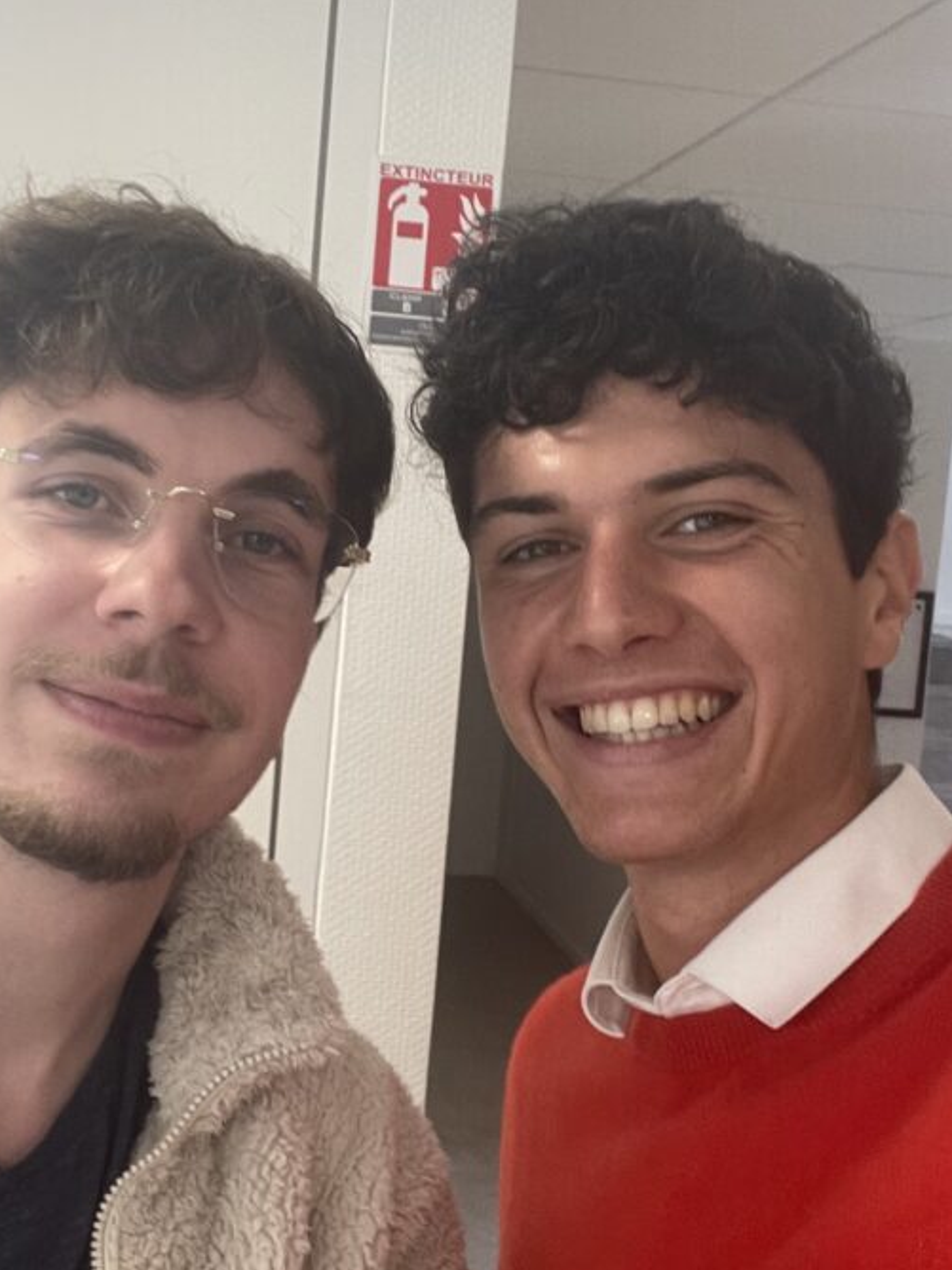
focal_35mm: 46
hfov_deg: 31.4
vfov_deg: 41.2
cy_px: 631
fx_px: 1687
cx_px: 378
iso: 80
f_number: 2.2
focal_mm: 2.71
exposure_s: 1/50
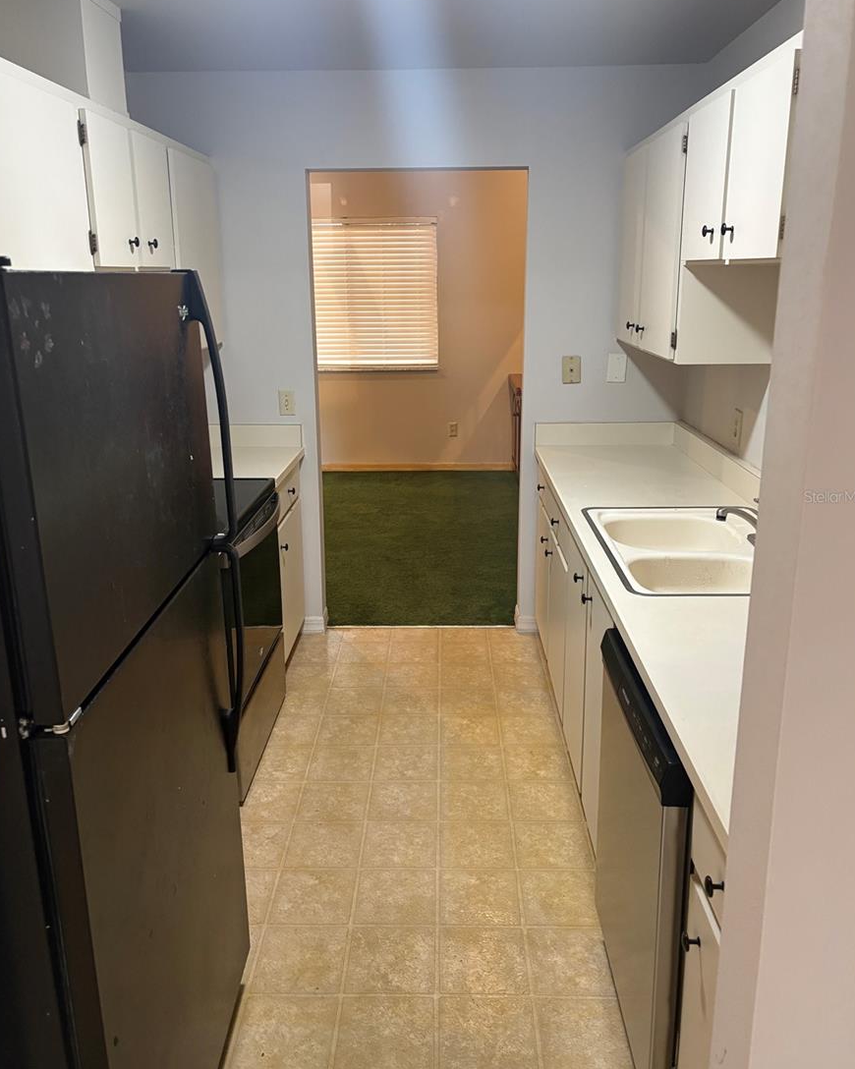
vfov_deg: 62.1
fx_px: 886
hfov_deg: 51.5
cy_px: 496
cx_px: 431
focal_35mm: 28
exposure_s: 1/60
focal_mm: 5.96
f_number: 1.6
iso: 250
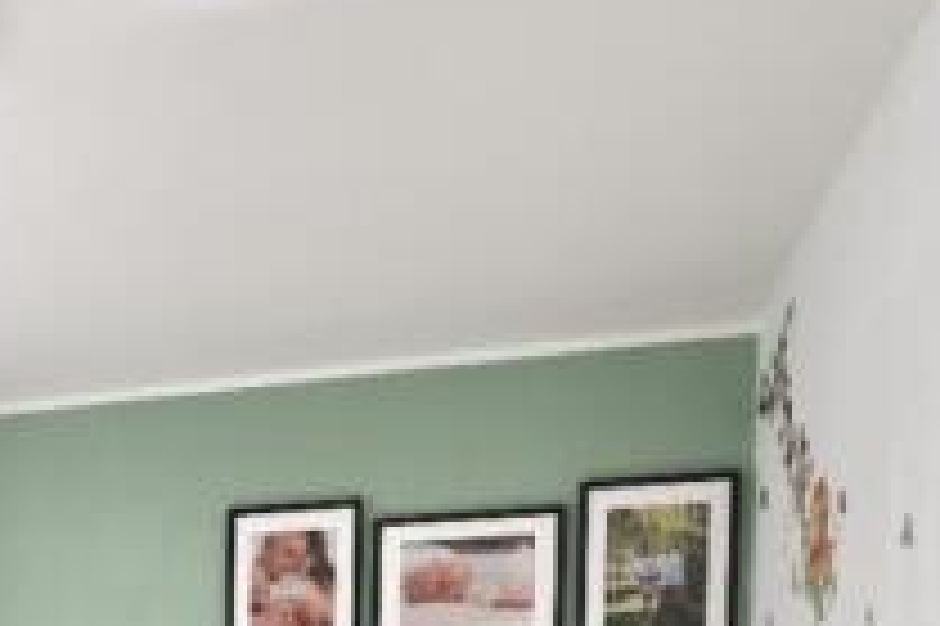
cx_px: -18
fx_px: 1226
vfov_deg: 23.4
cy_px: 921
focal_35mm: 47
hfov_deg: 37.2
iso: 160
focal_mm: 10
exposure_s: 1/42
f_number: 4
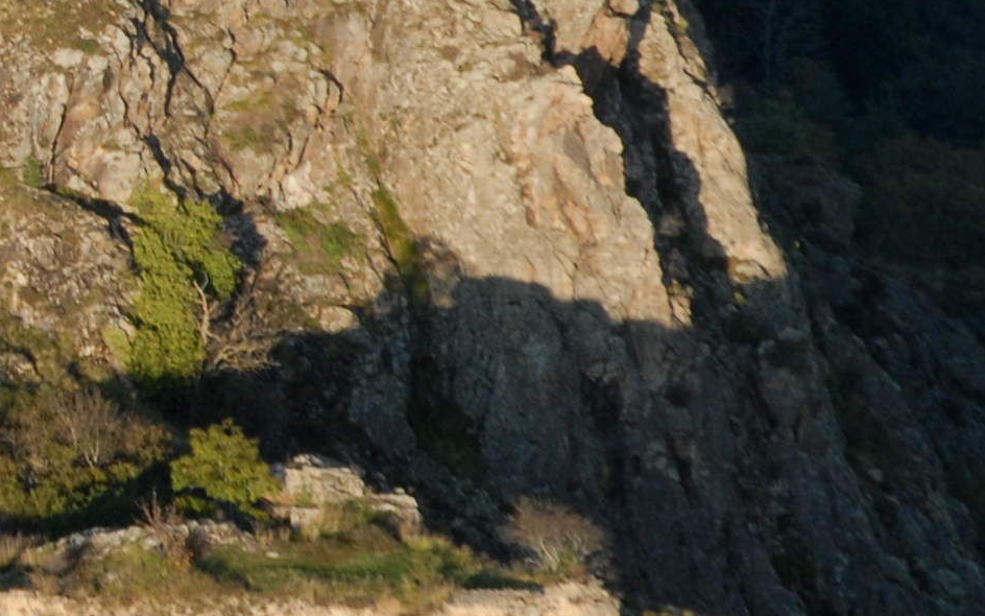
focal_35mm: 314
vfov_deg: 4.2
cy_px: -255
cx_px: -963
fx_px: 8429
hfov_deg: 6.5
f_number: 7.1
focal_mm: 50
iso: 200
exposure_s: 1/200
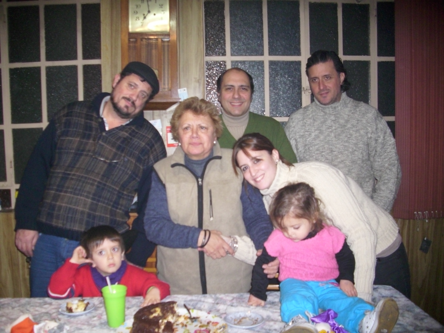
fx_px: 398
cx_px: 222
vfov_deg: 45.4
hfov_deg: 58.4
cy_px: 166
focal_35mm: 31
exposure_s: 1/30
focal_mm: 6.2
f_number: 2.8
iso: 200
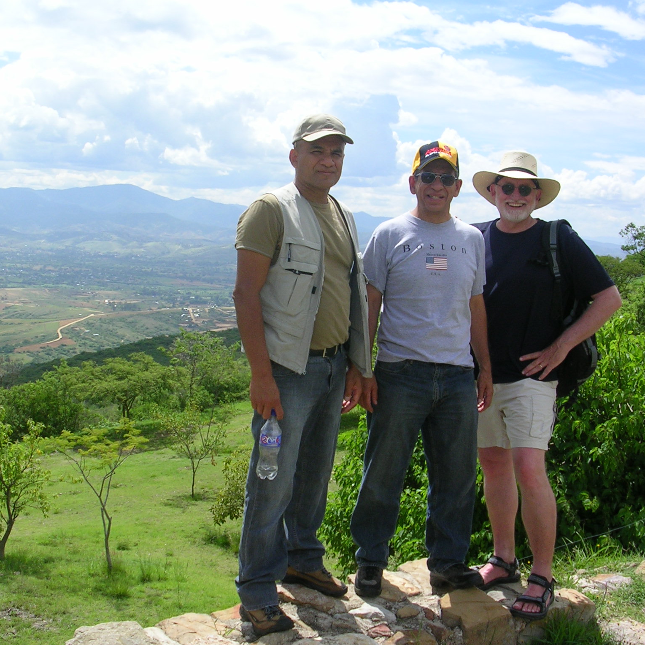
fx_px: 949
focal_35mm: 45
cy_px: 323
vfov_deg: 37.6
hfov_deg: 37.5
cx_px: 310
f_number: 5.6
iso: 50
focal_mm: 5.8
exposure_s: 1/304
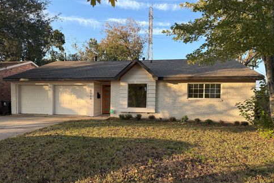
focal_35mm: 26
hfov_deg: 69.4
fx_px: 198
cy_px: 104
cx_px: 132
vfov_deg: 49.4
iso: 80
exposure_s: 1/831
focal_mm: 6.76
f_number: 1.78
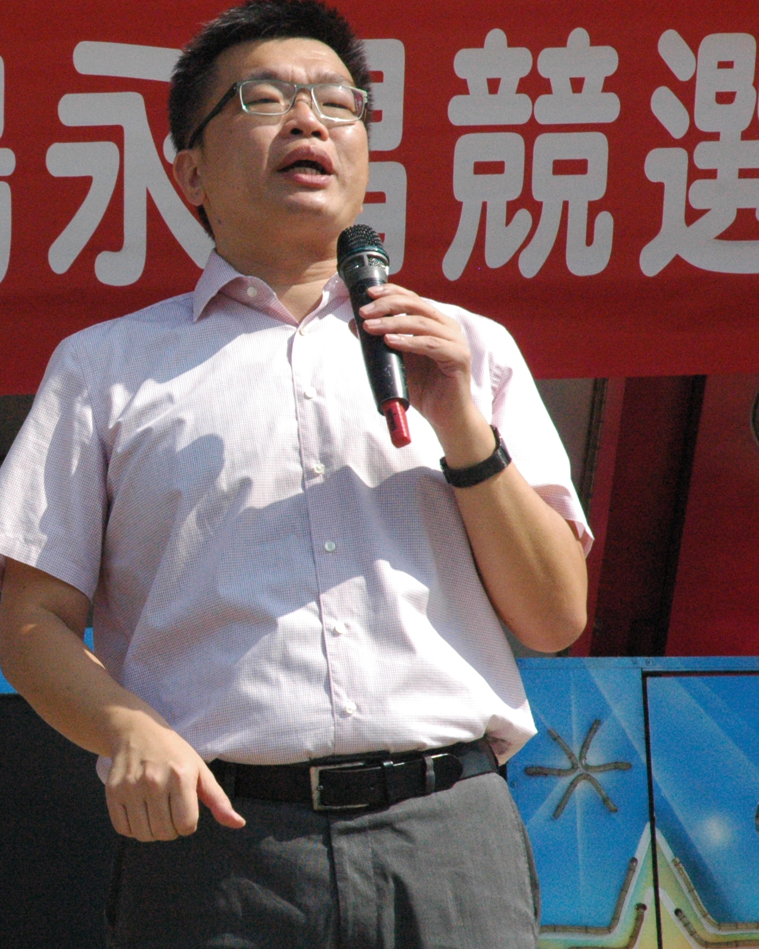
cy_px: 475
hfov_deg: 8.3
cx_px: -79
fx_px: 5222
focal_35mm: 186
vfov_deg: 10.4
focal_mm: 70
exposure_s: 1/800
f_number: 14
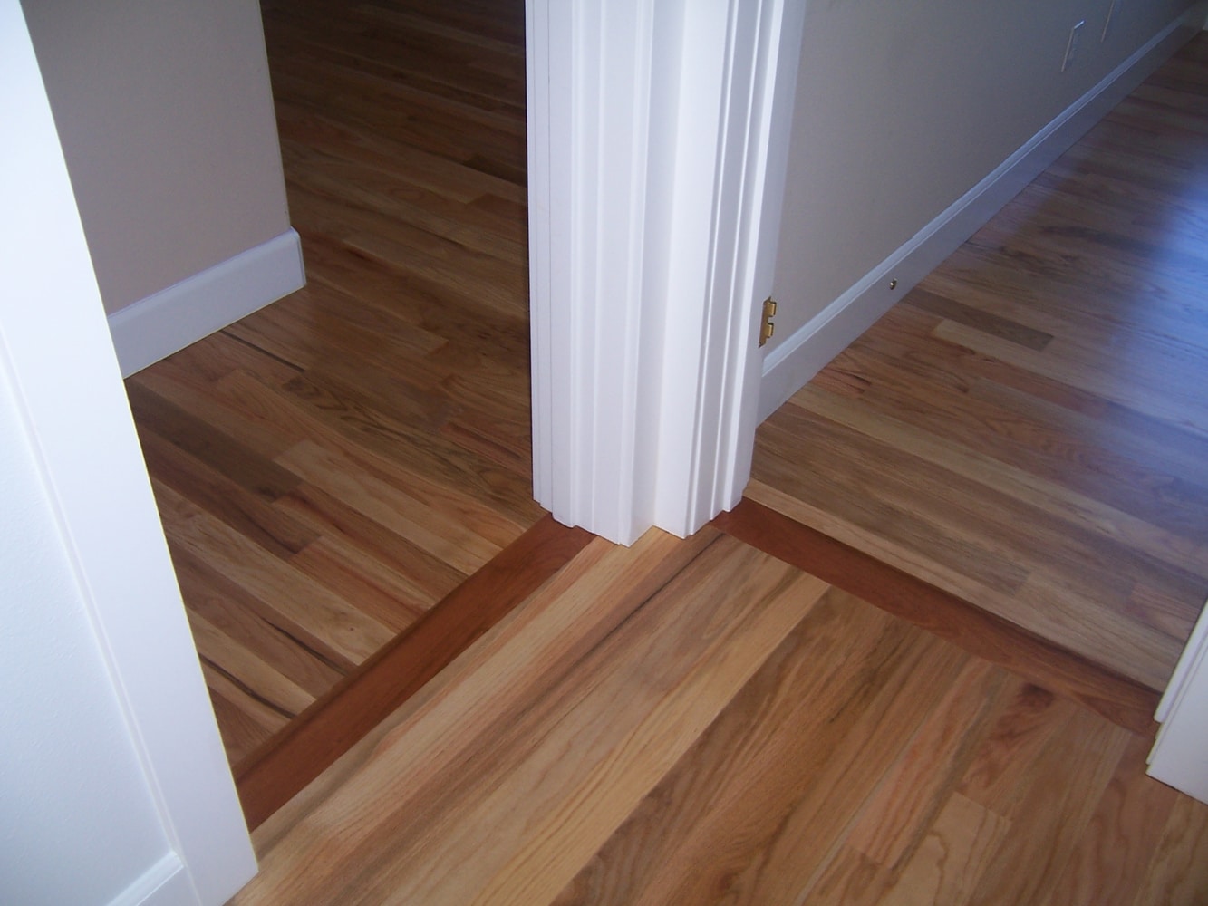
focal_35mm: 33
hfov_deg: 55.3
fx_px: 1152
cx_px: 604
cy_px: 453
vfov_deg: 43.0
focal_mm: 5.5
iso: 80
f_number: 2.8
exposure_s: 1/60
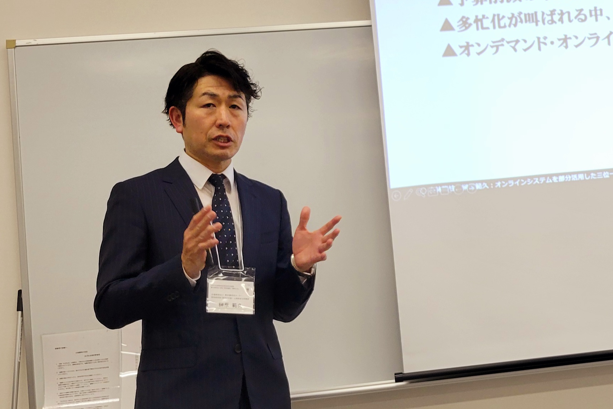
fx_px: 477
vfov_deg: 46.4
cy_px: 217
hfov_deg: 65.5
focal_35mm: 28
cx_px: 306
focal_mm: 5.4
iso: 125
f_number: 1.8
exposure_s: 1/120
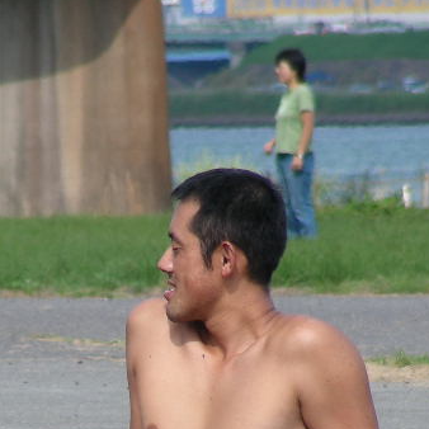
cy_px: 423
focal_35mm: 1017
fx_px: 14260
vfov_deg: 1.7
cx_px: 100
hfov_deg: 1.7
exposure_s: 1/335
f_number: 4
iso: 50
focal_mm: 63.3
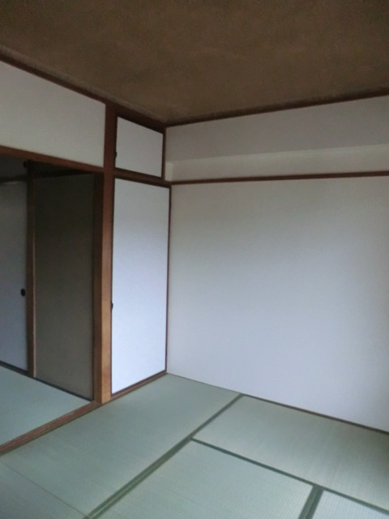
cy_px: 260
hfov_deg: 56.8
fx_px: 360
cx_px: 194
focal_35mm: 24
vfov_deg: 71.6
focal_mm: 4.3
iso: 800
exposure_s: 1/40
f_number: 3.2
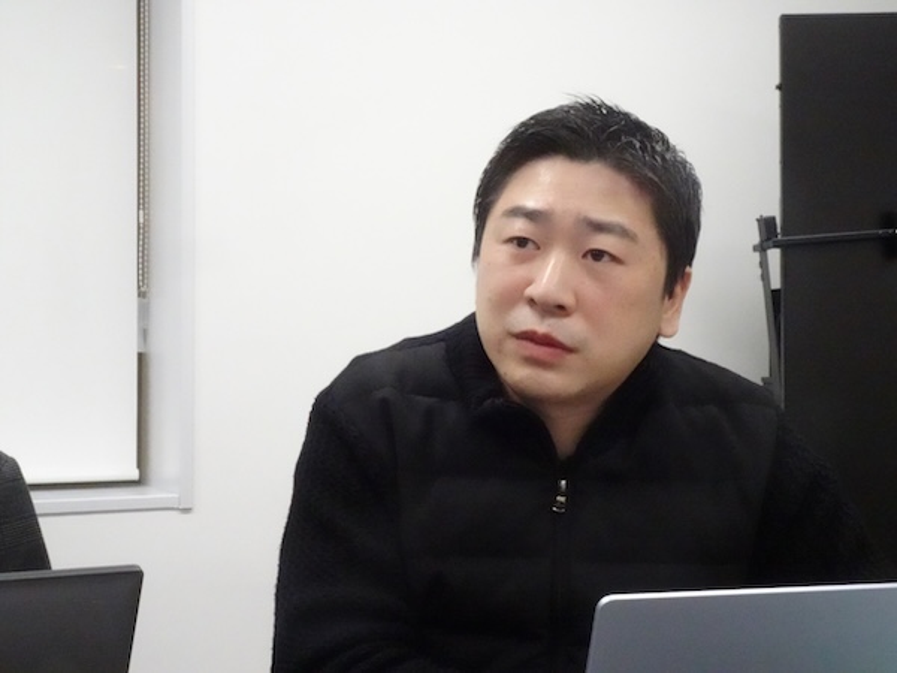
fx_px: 1296
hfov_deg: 38.2
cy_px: 336
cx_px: 448
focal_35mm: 50
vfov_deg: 29.1
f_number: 4.5
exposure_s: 1/50
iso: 2500
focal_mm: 8.07
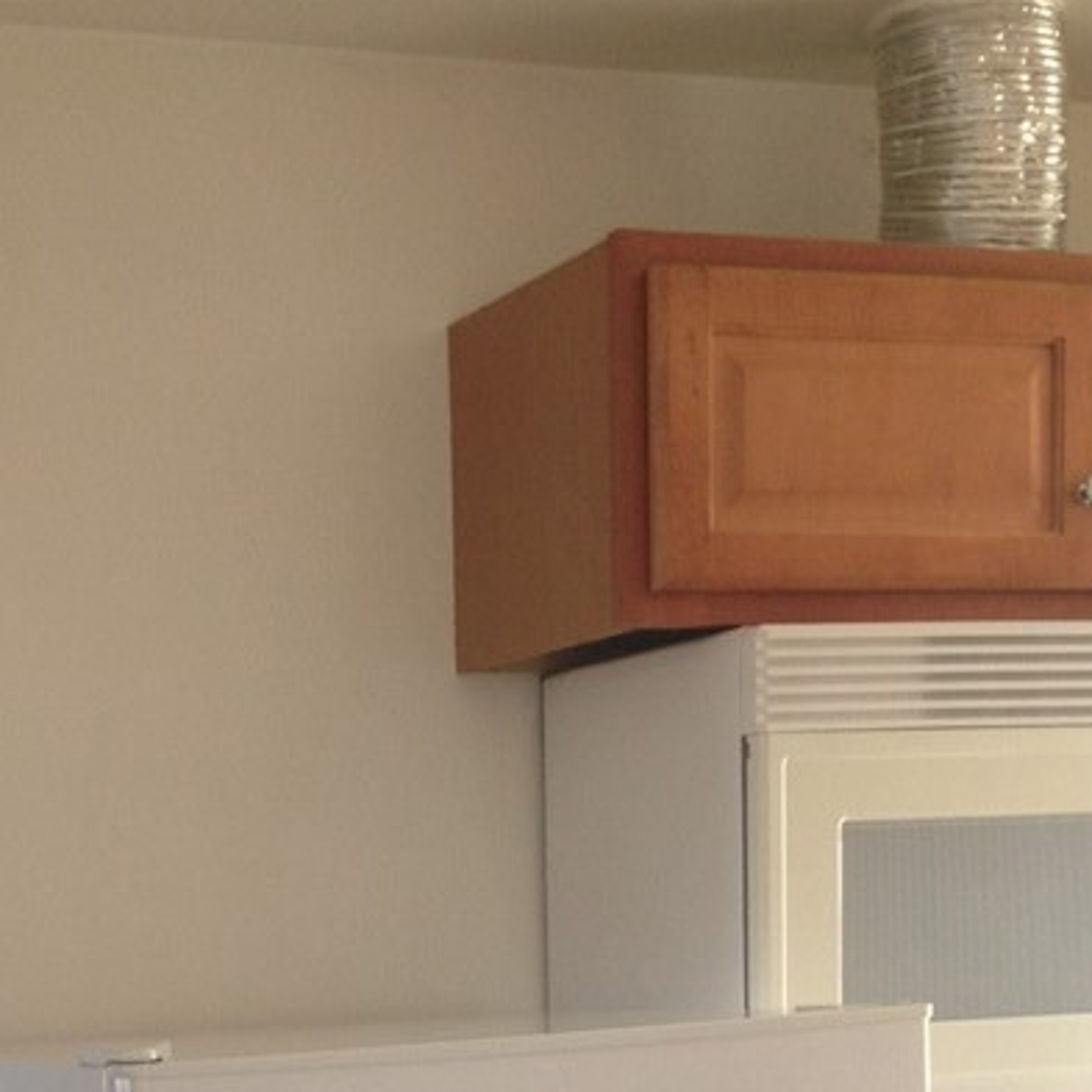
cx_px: 133
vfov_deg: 21.3
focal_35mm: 76
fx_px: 2712
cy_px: 1292
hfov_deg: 22.3
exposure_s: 1/20
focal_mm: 4.12
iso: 50
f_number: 2.4
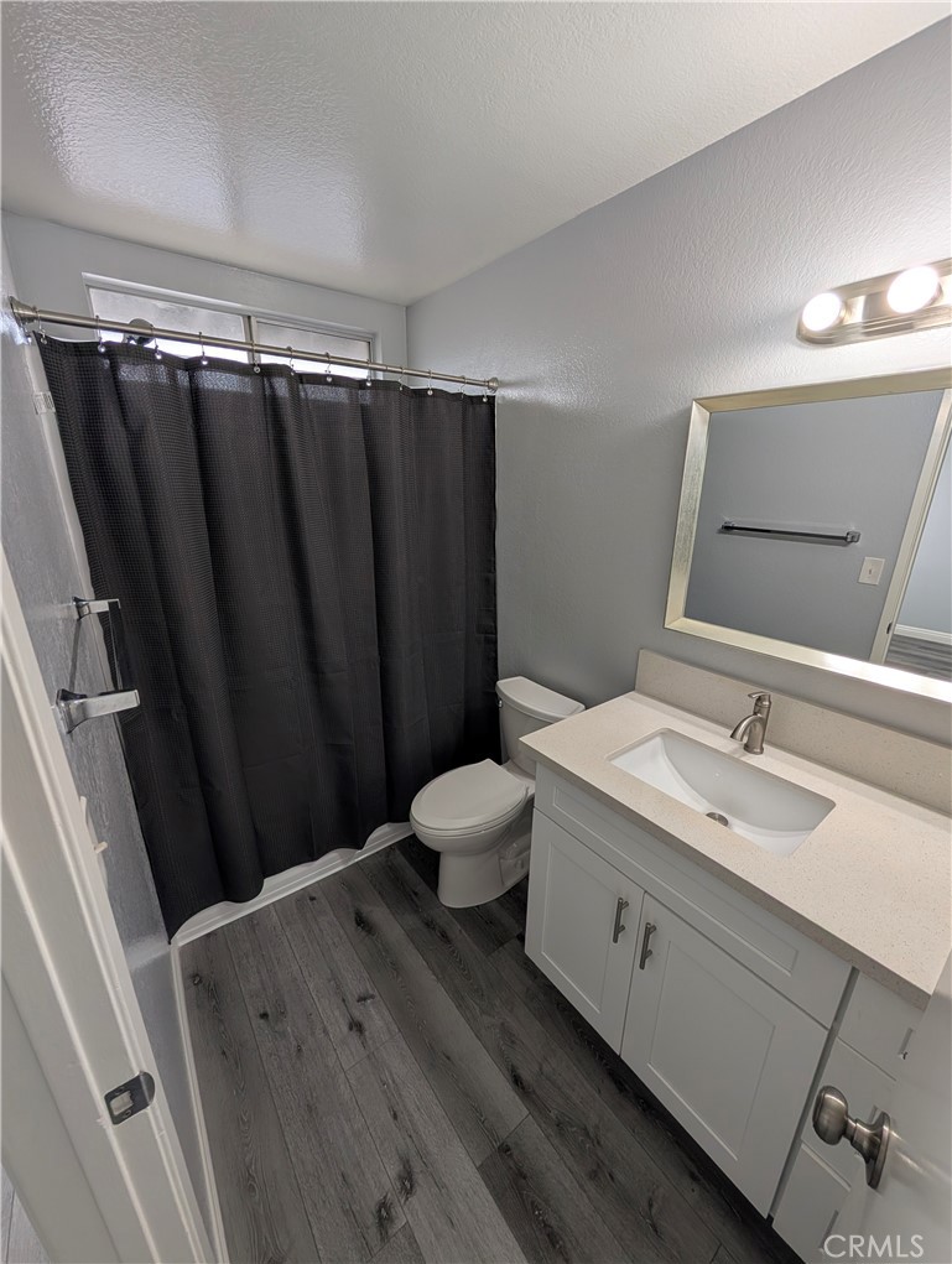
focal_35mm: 12
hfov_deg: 94.7
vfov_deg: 110.4
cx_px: 476
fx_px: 439
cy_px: 632
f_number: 1.7
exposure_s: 1/146
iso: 47
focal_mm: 2.02
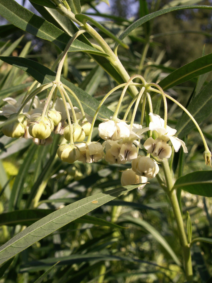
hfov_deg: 23.7
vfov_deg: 31.2
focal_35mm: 62
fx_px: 506
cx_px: 106
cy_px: 142
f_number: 7.1
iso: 50
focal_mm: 10.3
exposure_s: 1/200
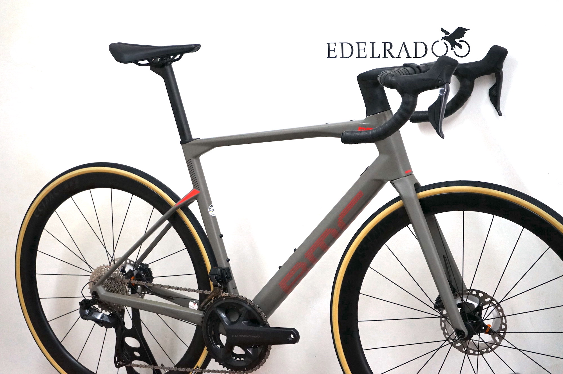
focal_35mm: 70
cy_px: 187
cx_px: 282
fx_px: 1094
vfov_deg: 19.4
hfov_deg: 28.9
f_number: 5.6
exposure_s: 1/160
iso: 2000
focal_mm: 70
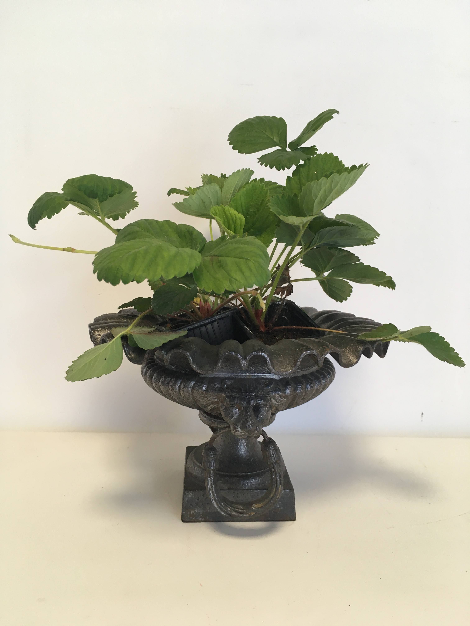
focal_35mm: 29
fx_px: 525
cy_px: 313
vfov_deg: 61.7
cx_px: 235
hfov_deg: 48.2
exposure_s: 1/33
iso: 64
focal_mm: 4.15
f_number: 2.2
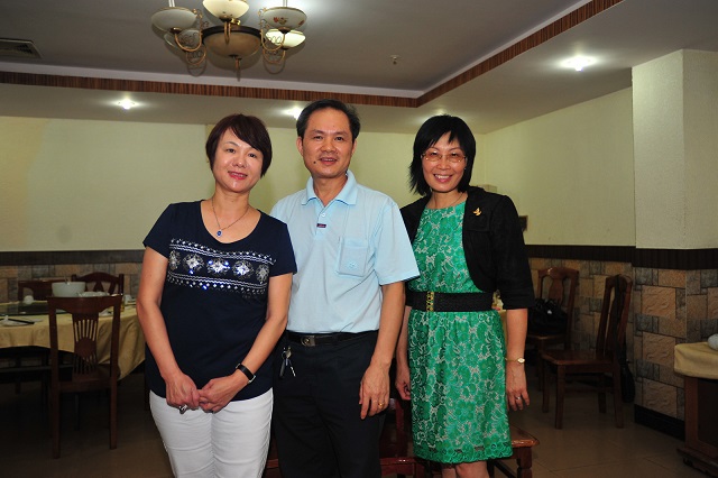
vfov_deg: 43.6
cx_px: 359
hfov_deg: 62.0
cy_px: 239
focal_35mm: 30
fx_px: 598
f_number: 2.8
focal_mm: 30
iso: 640
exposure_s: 1/160
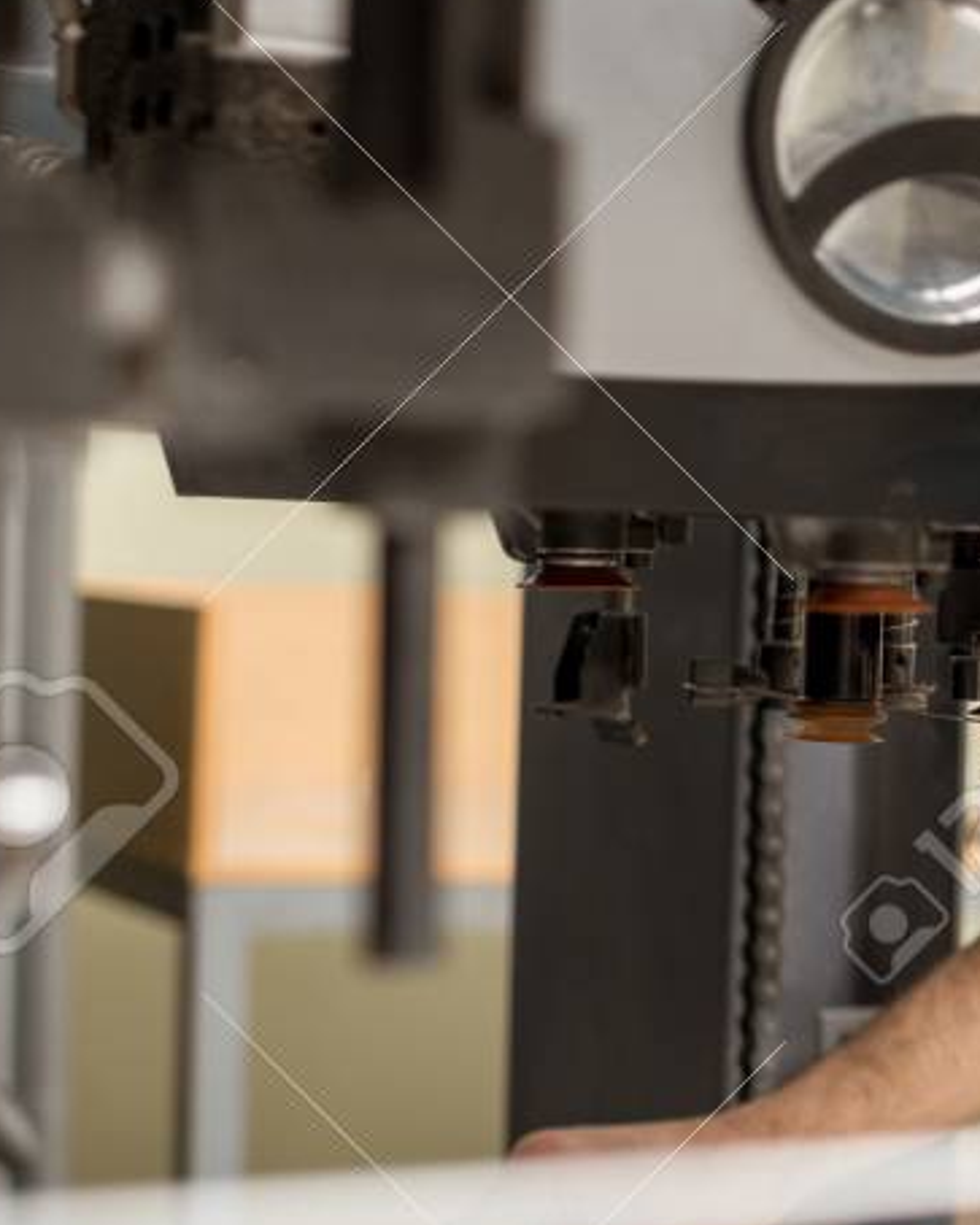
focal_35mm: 94
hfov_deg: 15.1
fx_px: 3409
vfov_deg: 20.4
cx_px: 1501
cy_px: 703
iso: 250
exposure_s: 1/160
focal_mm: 35
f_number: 2.5
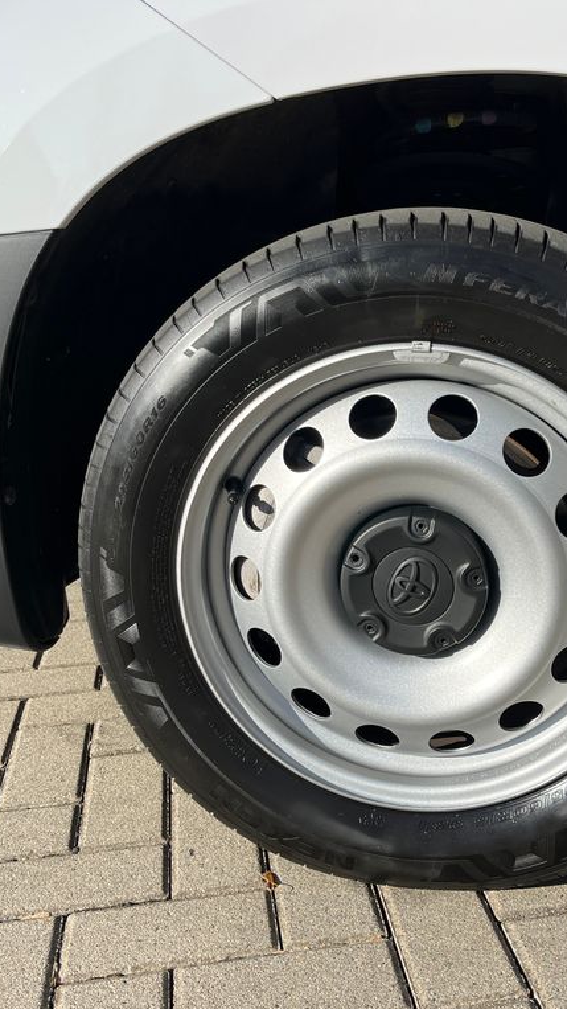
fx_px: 1016
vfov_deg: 52.8
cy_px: 505
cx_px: 346
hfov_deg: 31.1
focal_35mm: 38
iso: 50
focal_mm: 5.1
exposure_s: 1/2967
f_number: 1.6
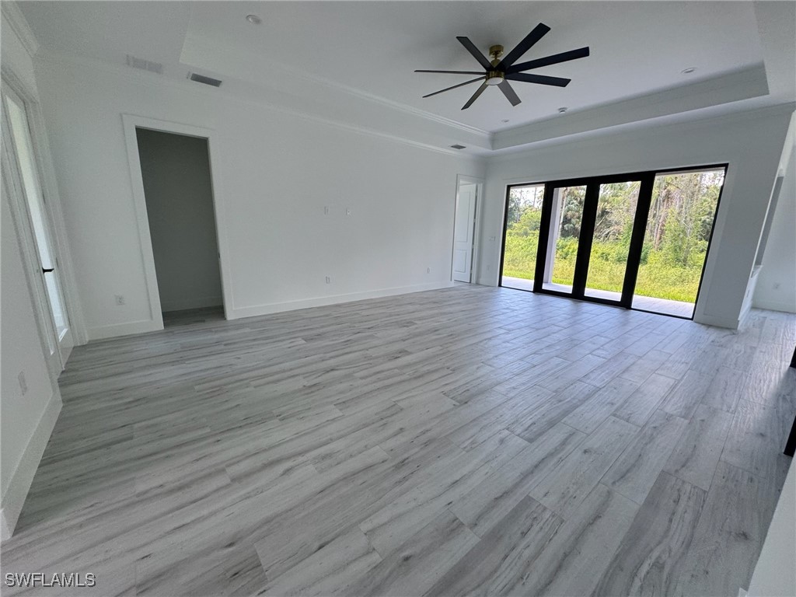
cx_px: 398
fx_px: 322
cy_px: 298
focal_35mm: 14
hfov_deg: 102.1
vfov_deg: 85.7
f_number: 2.2
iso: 160
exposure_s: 1/99
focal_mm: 2.22
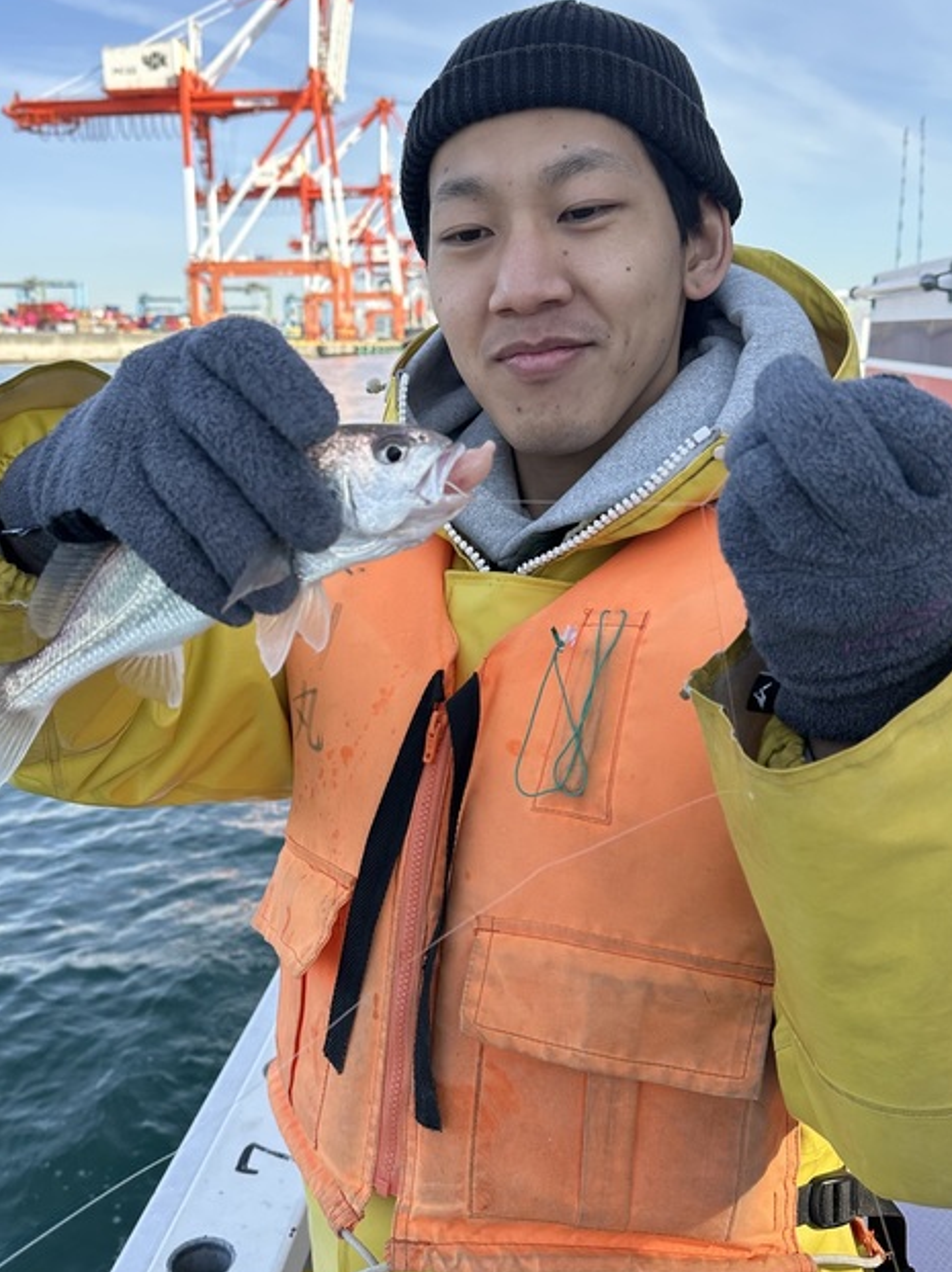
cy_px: 623
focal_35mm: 33
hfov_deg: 42.8
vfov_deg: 55.4
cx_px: 424
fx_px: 1211
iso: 80
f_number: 1.78
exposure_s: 1/1587
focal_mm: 6.86
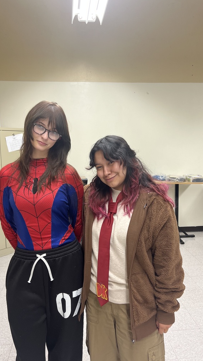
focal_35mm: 29
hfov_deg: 40.2
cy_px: 180
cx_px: 103
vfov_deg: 66.1
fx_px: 277
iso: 80
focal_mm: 5.7
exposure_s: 1/60
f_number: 1.5
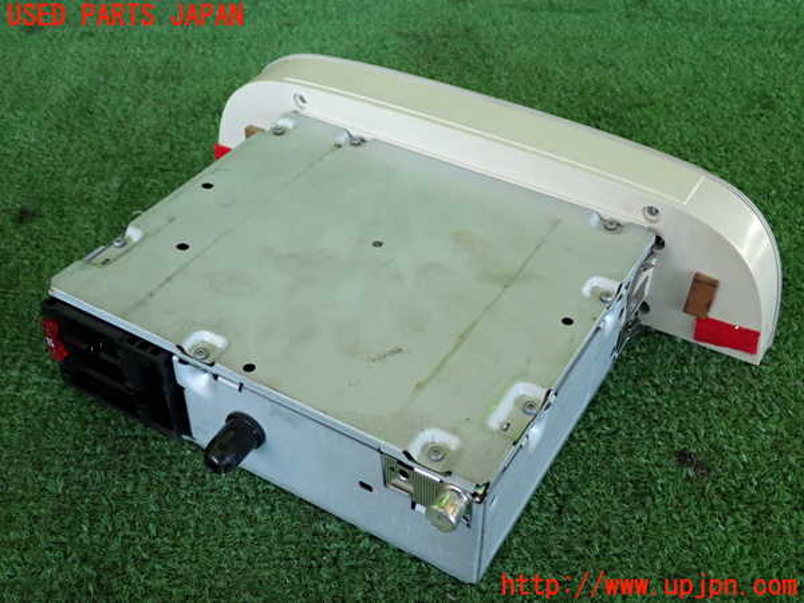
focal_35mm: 41
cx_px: 402
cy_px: 302
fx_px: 952
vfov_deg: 35.1
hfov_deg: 45.8
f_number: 2.8
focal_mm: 7.31
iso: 200
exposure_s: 1/125
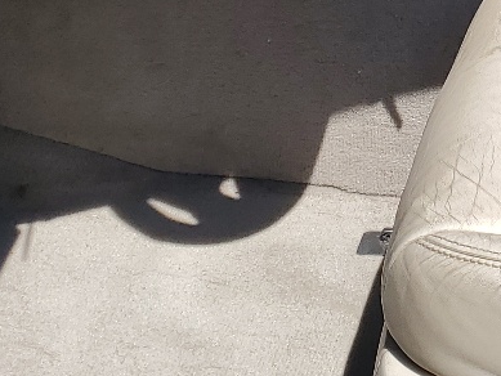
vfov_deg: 13.2
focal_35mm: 107
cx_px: 672
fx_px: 1549
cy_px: -147
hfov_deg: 17.2
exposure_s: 1/1667
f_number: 1.5
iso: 50
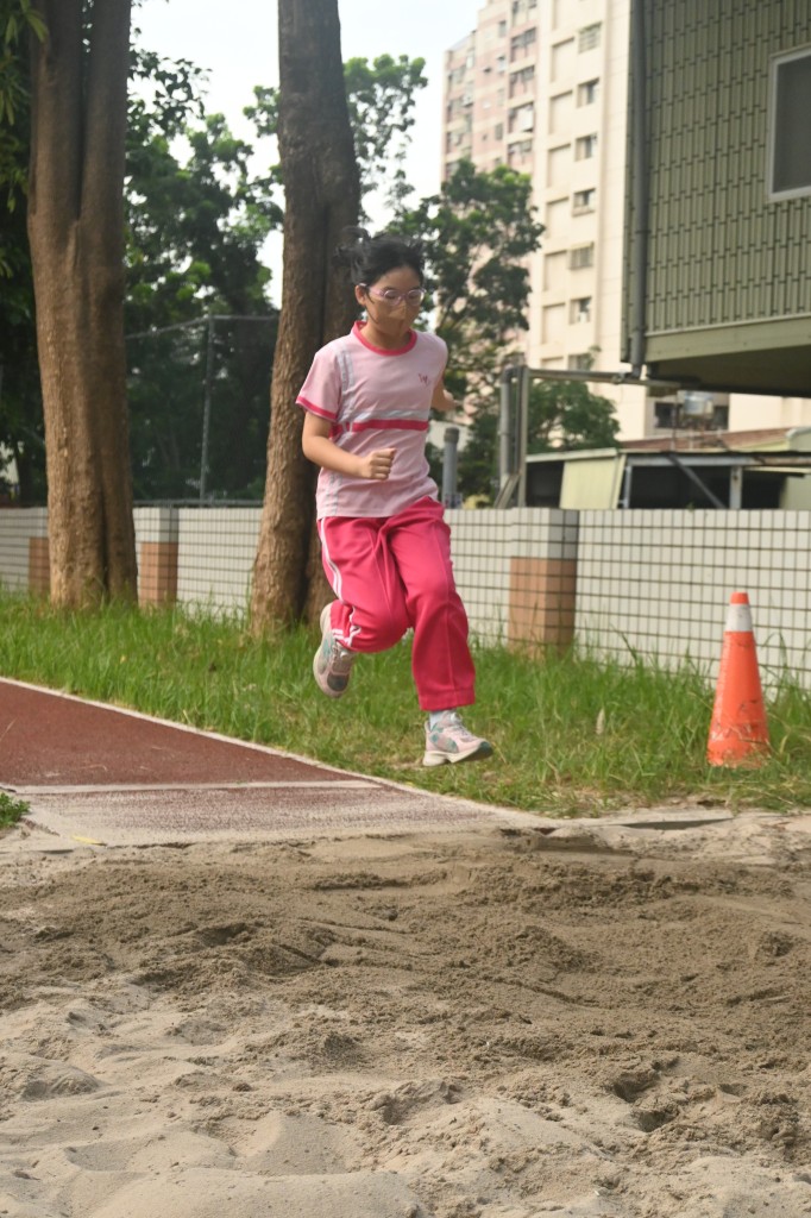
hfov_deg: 22.6
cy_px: 609
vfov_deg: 33.4
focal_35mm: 60
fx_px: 2029
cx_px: 406
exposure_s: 1/2500
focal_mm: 40
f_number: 5.6
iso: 1800
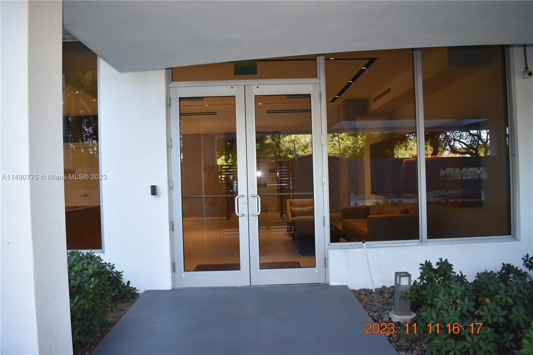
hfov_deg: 67.4
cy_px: 178
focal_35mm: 27
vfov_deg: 47.9
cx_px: 266
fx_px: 400
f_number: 4.5
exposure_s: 1/200
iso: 800
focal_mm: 18
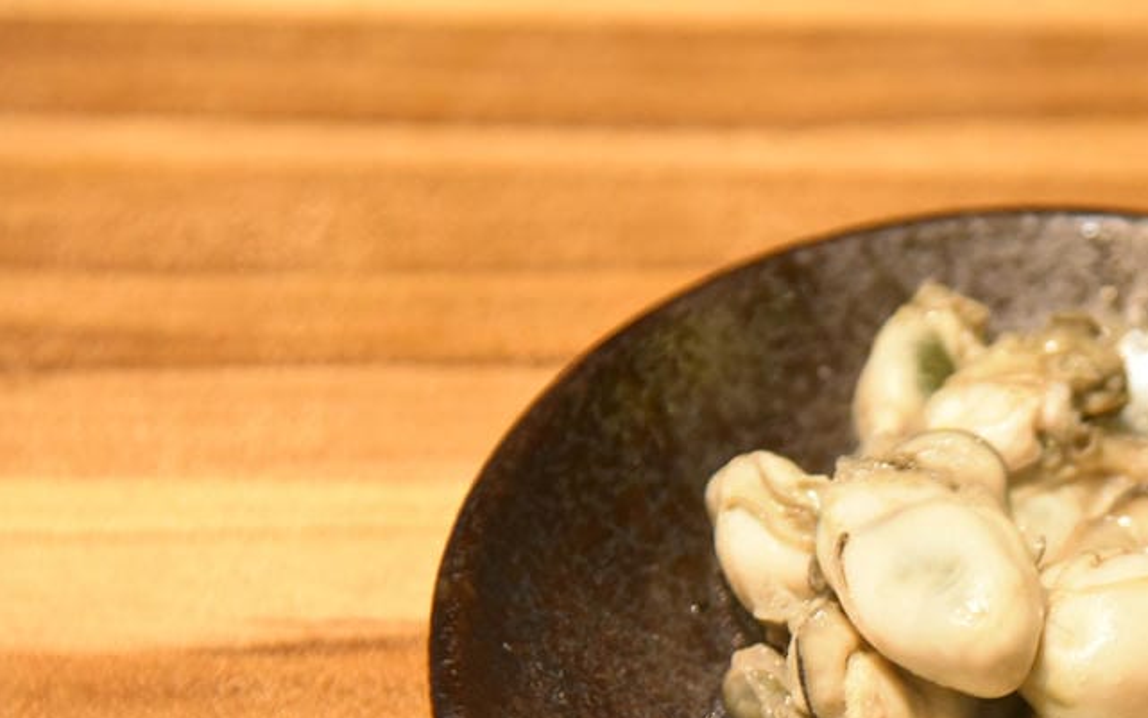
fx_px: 7167
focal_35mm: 229
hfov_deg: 9.1
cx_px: 1003
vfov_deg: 5.7
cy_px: 642
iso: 3200
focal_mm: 120
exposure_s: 1/80
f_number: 4
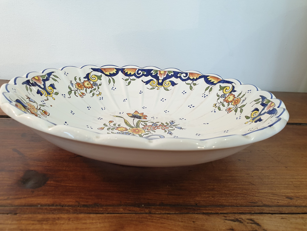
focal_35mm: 28
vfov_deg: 49.7
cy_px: 122
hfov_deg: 63.4
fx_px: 248
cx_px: 143
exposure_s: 1/50
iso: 200
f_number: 2.4
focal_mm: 4.3
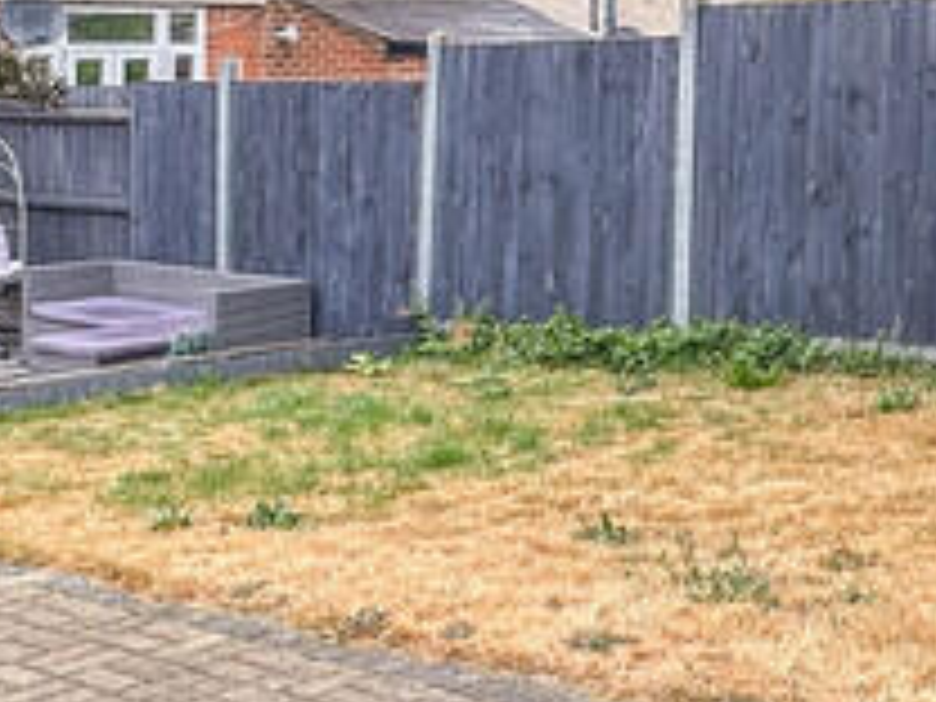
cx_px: 554
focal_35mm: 69
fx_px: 1866
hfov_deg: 28.1
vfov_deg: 21.1
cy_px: 171
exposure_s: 1/140
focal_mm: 2.22
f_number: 2.2
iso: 40
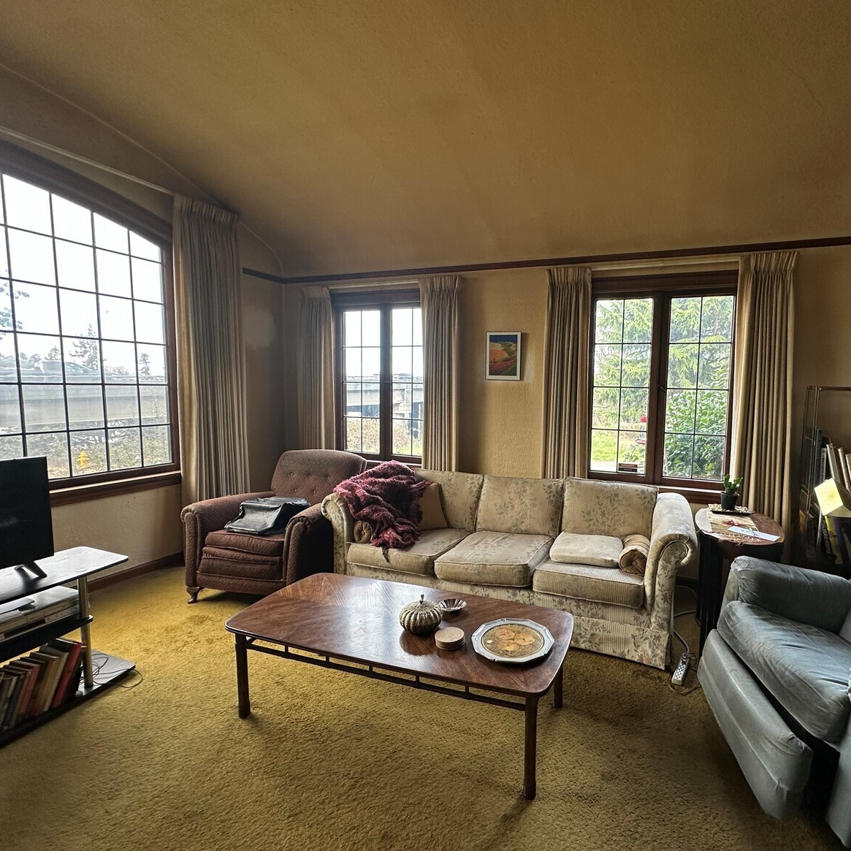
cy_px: 430
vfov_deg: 84.0
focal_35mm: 17
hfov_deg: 82.8
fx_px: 473
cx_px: 518
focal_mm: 2.22
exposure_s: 1/99
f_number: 2.2
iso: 125
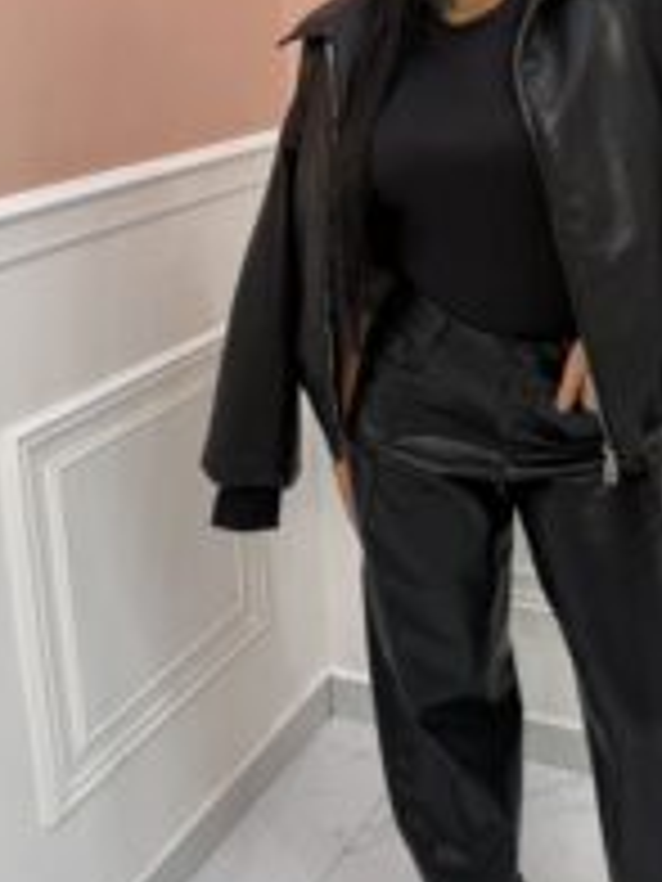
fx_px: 1249
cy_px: 261
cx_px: 477
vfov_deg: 38.3
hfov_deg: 29.3
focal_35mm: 49
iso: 100
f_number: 1.78
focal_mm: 6.76
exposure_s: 1/100
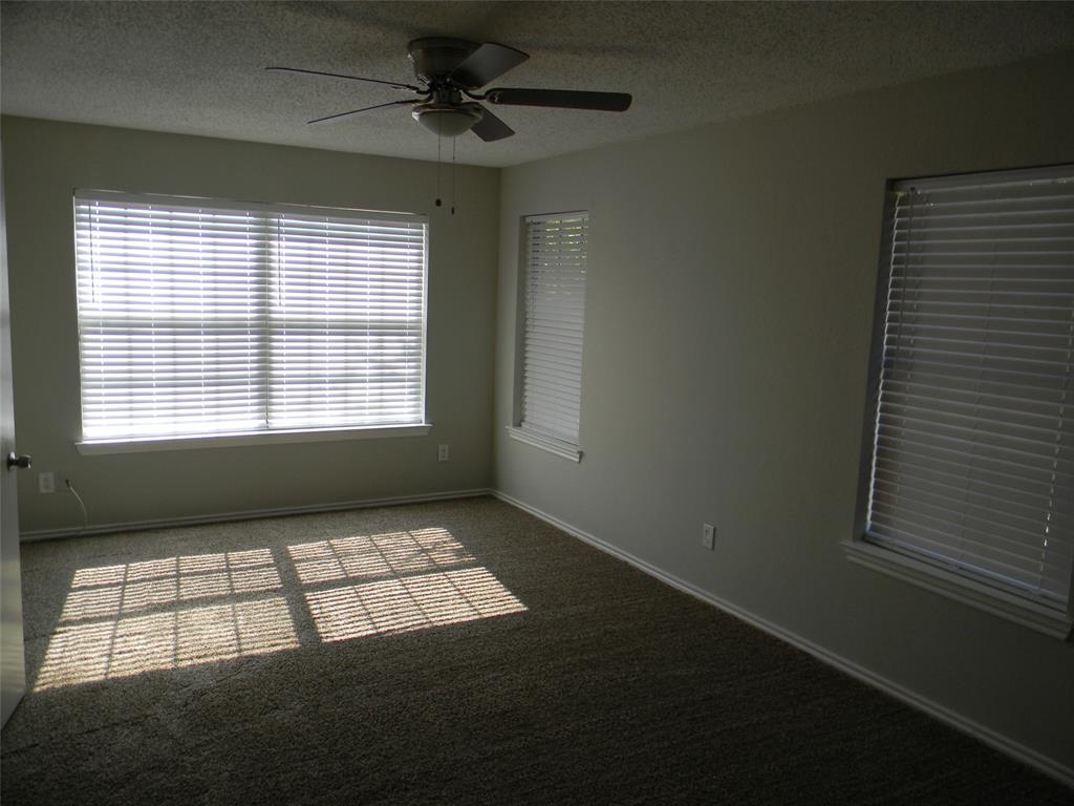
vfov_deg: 49.7
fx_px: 869
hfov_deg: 63.4
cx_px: 537
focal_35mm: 28
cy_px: 403
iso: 80
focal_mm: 5
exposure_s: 1/69.6
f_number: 3.5
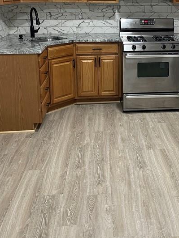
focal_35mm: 50
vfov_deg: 37.4
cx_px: 140
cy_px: 64
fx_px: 345
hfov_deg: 28.5
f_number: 1.6
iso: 200
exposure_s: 1/60
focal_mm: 4.2
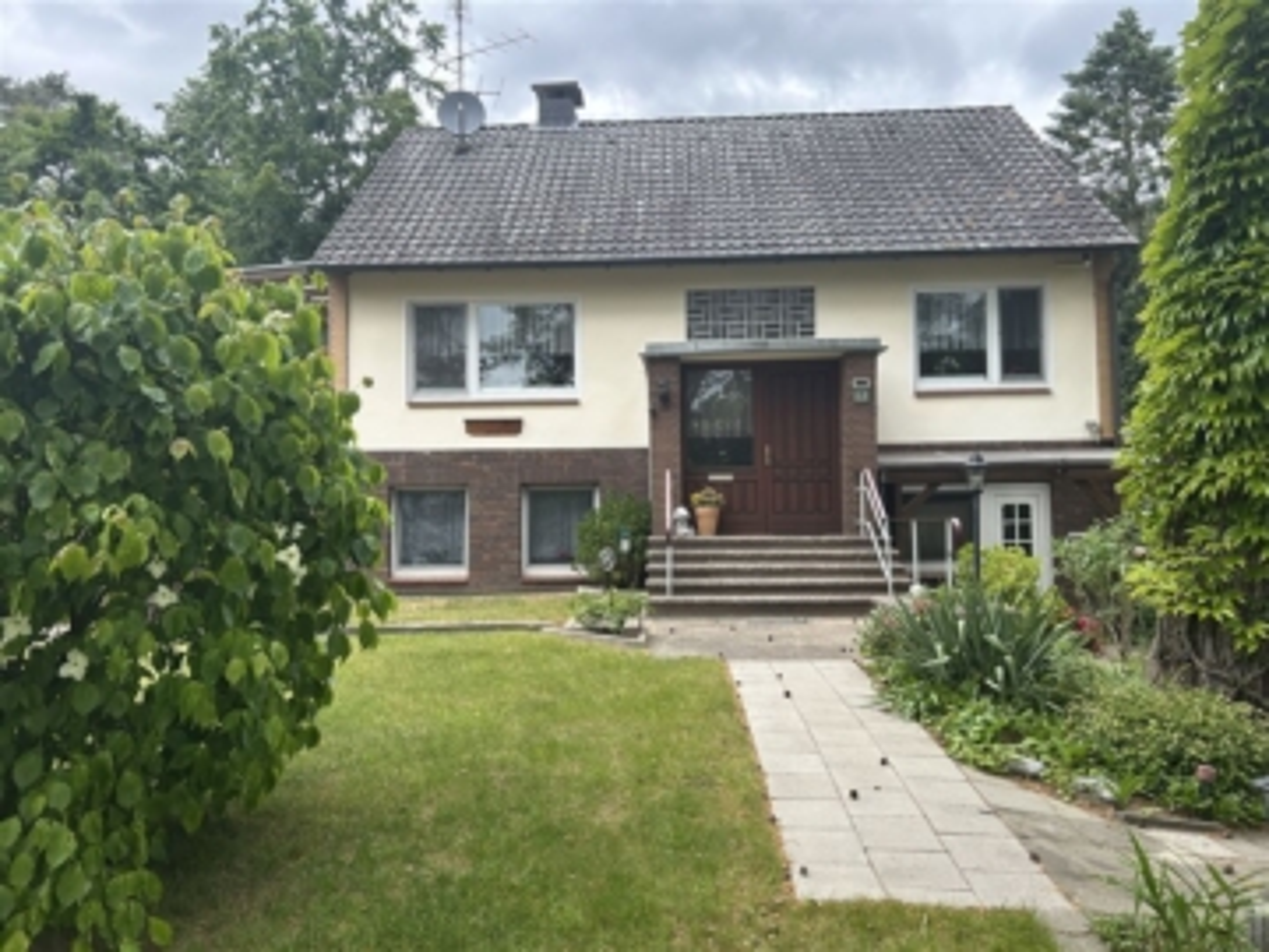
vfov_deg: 53.1
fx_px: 953
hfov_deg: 67.3
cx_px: 634
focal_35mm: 26
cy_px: 476
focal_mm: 5.7
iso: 50
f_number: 1.5
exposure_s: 1/718
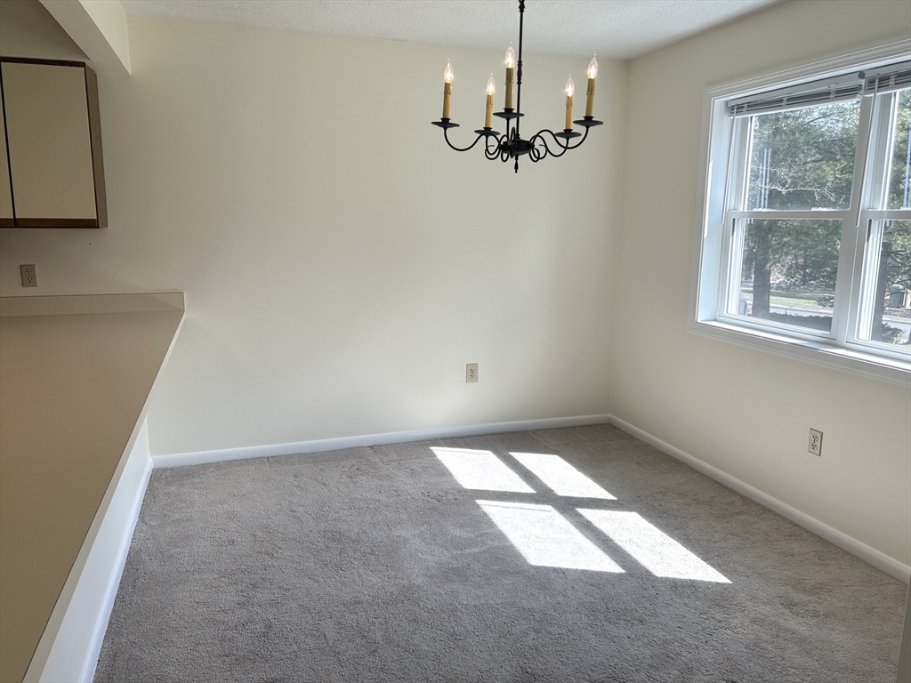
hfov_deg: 67.3
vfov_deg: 53.1
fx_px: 684
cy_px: 342
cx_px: 456
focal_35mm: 26
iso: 50
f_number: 1.5
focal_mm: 5.7
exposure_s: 1/376
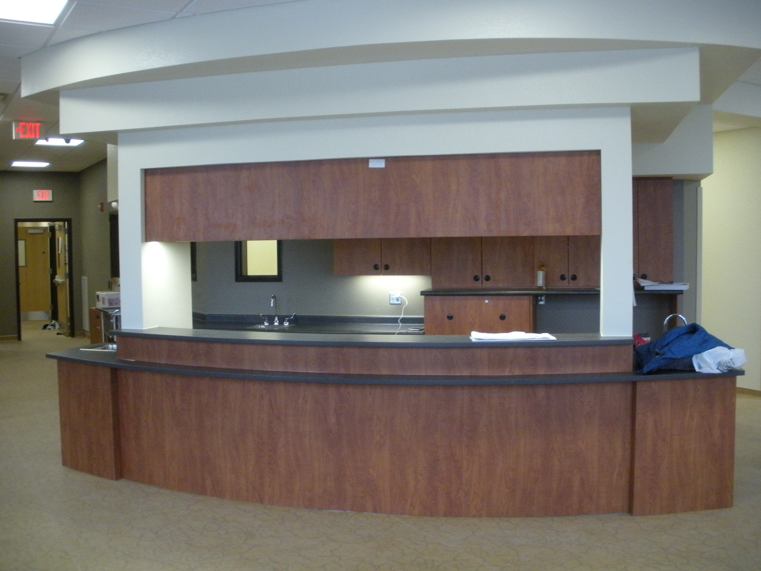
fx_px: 791
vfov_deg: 39.7
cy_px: 286
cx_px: 380
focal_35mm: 36
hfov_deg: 51.4
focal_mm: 6.3
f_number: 3.5
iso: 400
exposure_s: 1/54
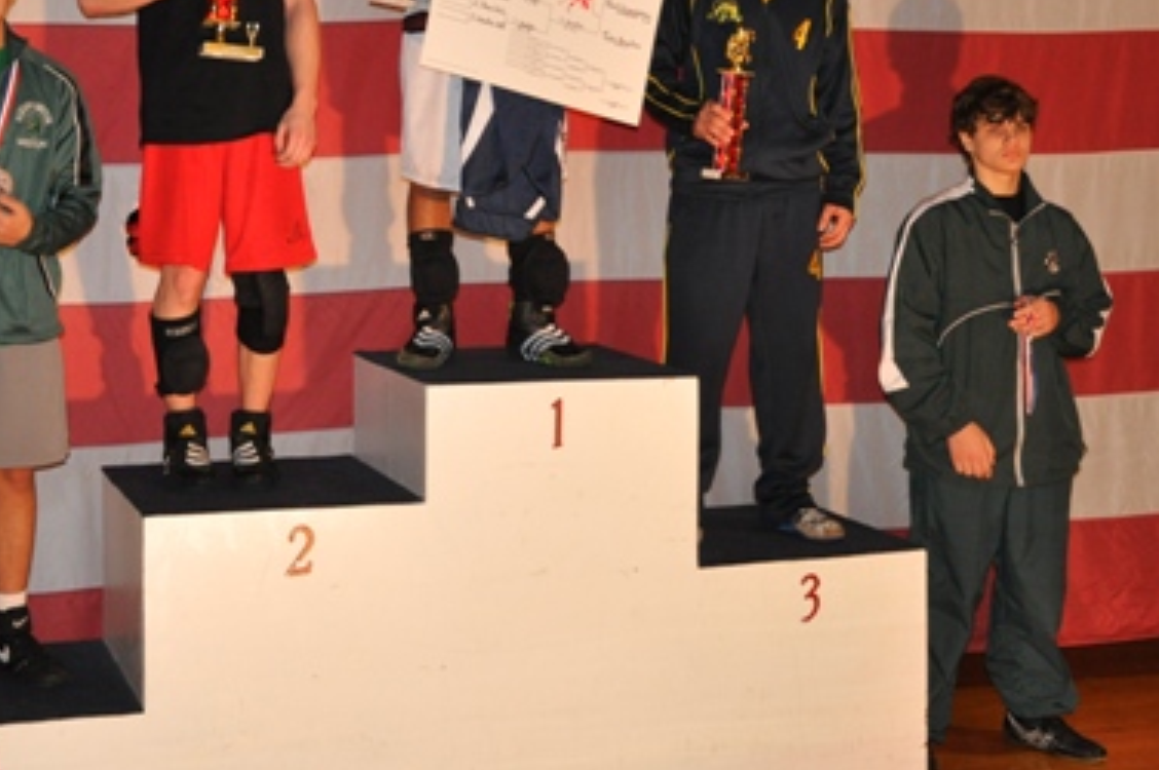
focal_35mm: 64
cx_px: 422
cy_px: 149
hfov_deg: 31.4
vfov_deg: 21.0
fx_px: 2054
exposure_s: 1/60
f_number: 4
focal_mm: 25
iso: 800
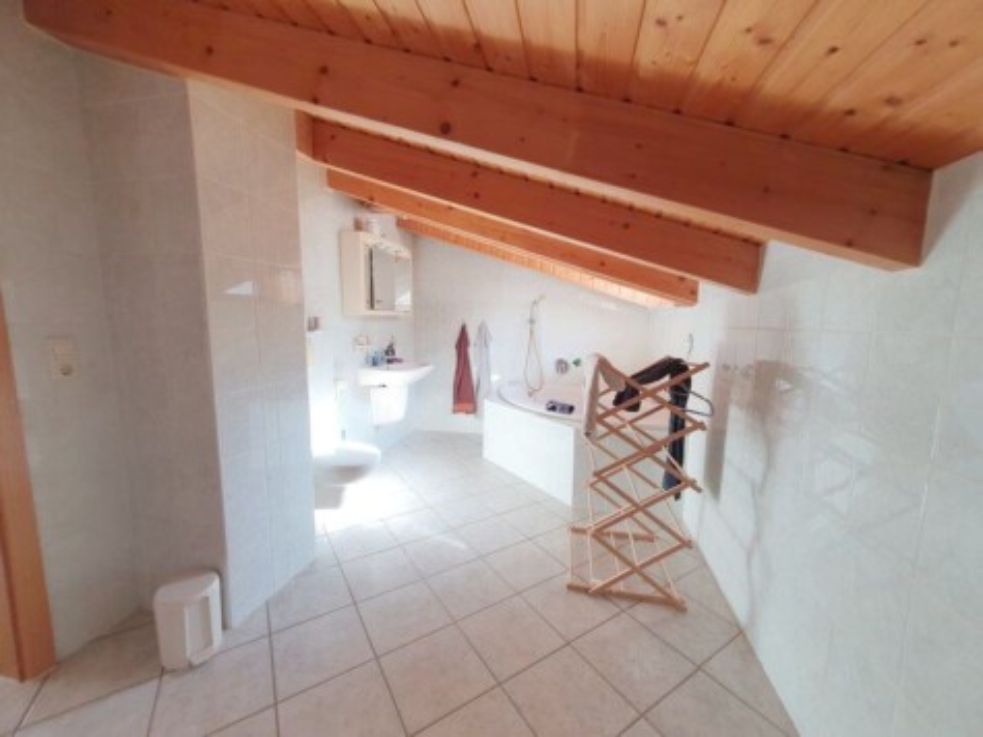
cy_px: 368
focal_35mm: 13
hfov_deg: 106.2
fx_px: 369
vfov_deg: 89.9
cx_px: 492
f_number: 2.2
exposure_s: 1/50
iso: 64
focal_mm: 1.8
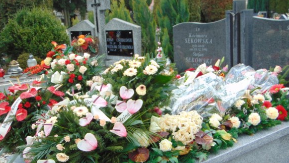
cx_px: 150
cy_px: 114
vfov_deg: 23.4
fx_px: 391
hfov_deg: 40.6
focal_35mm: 51
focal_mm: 7.6
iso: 80
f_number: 3.3
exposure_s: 1/160
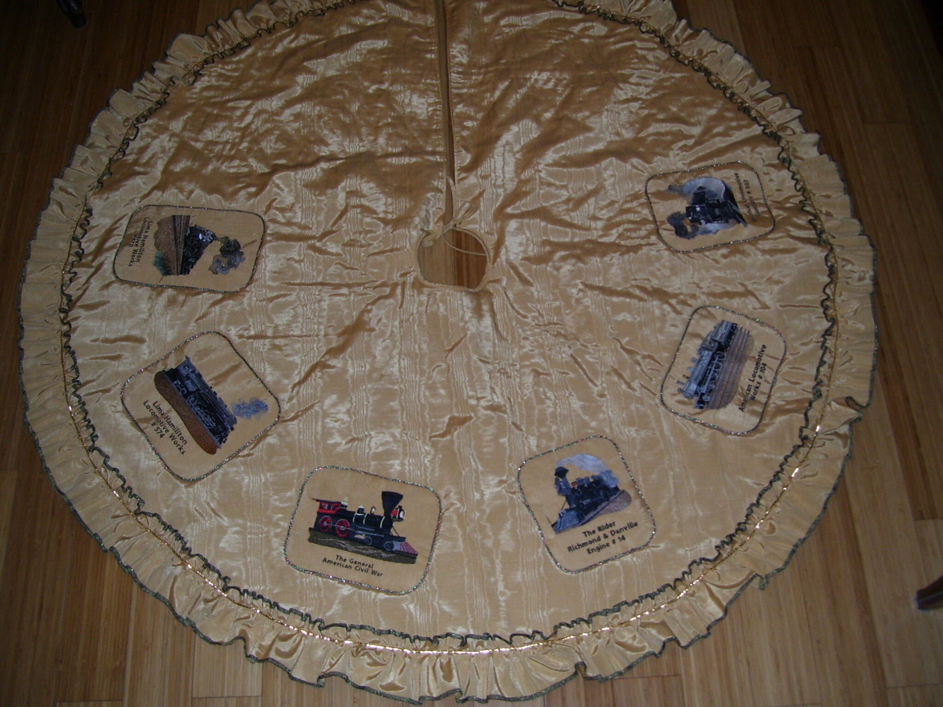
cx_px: 472
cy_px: 354
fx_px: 1008
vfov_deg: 38.7
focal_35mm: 37
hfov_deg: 50.1
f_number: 2.7
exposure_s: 1/60
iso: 125
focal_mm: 6
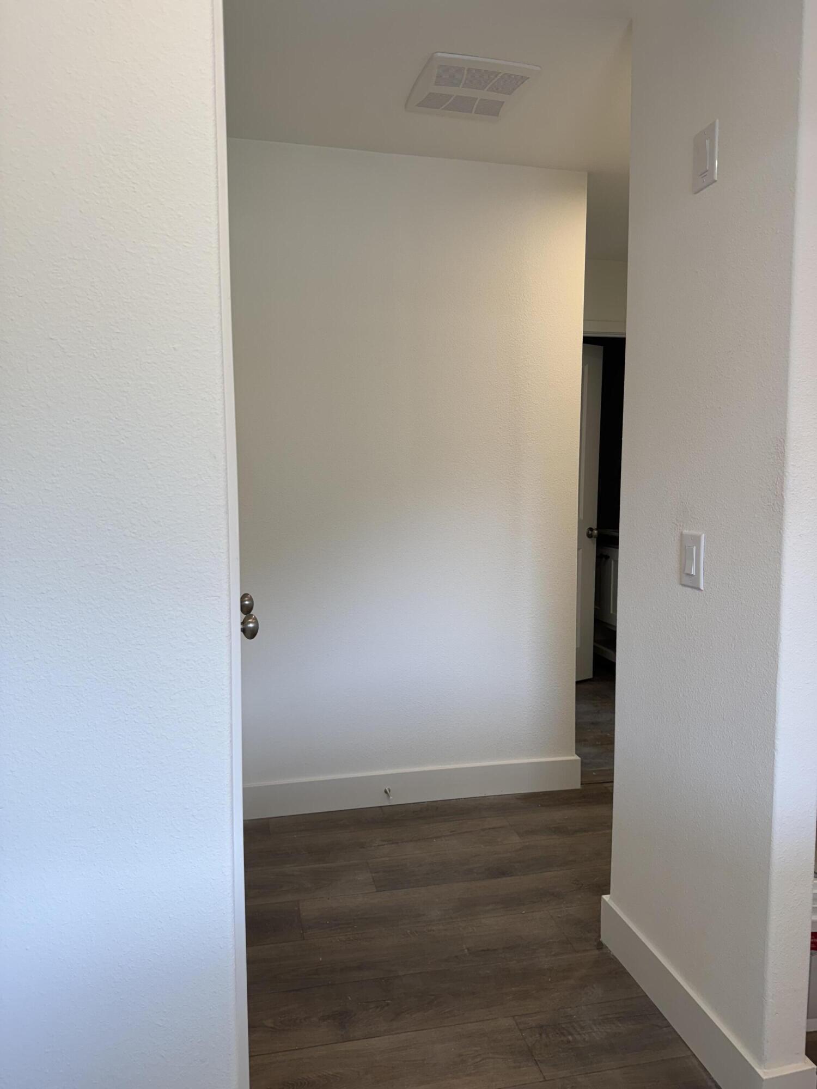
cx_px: 408
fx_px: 755
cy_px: 544
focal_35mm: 24
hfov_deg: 56.8
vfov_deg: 71.6
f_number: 1.78
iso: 64
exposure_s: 1/120
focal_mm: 6.76
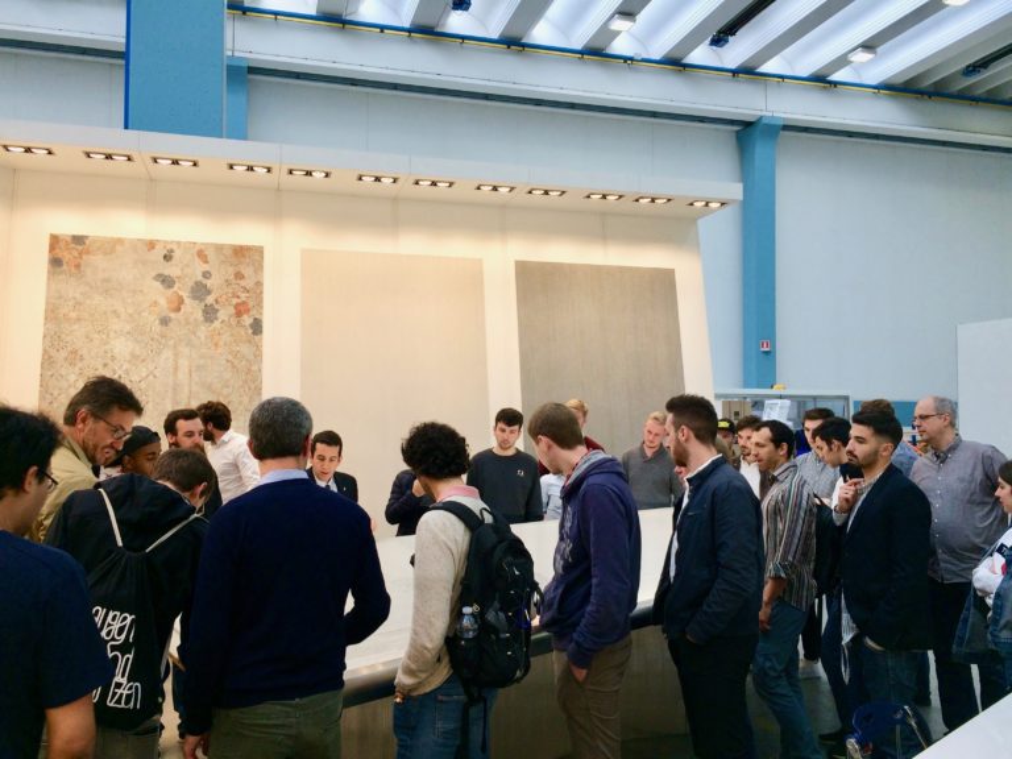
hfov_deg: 61.7
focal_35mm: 29
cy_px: 380
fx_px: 848
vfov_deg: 48.2
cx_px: 506
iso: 64
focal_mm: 4.15
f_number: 2.2
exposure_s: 1/100
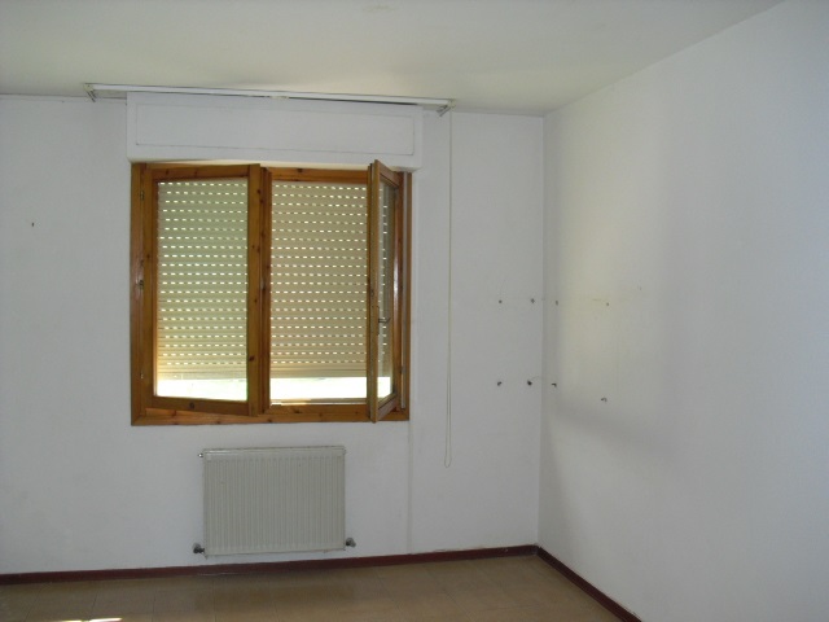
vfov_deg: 39.7
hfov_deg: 51.4
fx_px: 862
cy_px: 311
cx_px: 414
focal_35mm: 36
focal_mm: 6.3
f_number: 3.1
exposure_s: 1/60
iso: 200
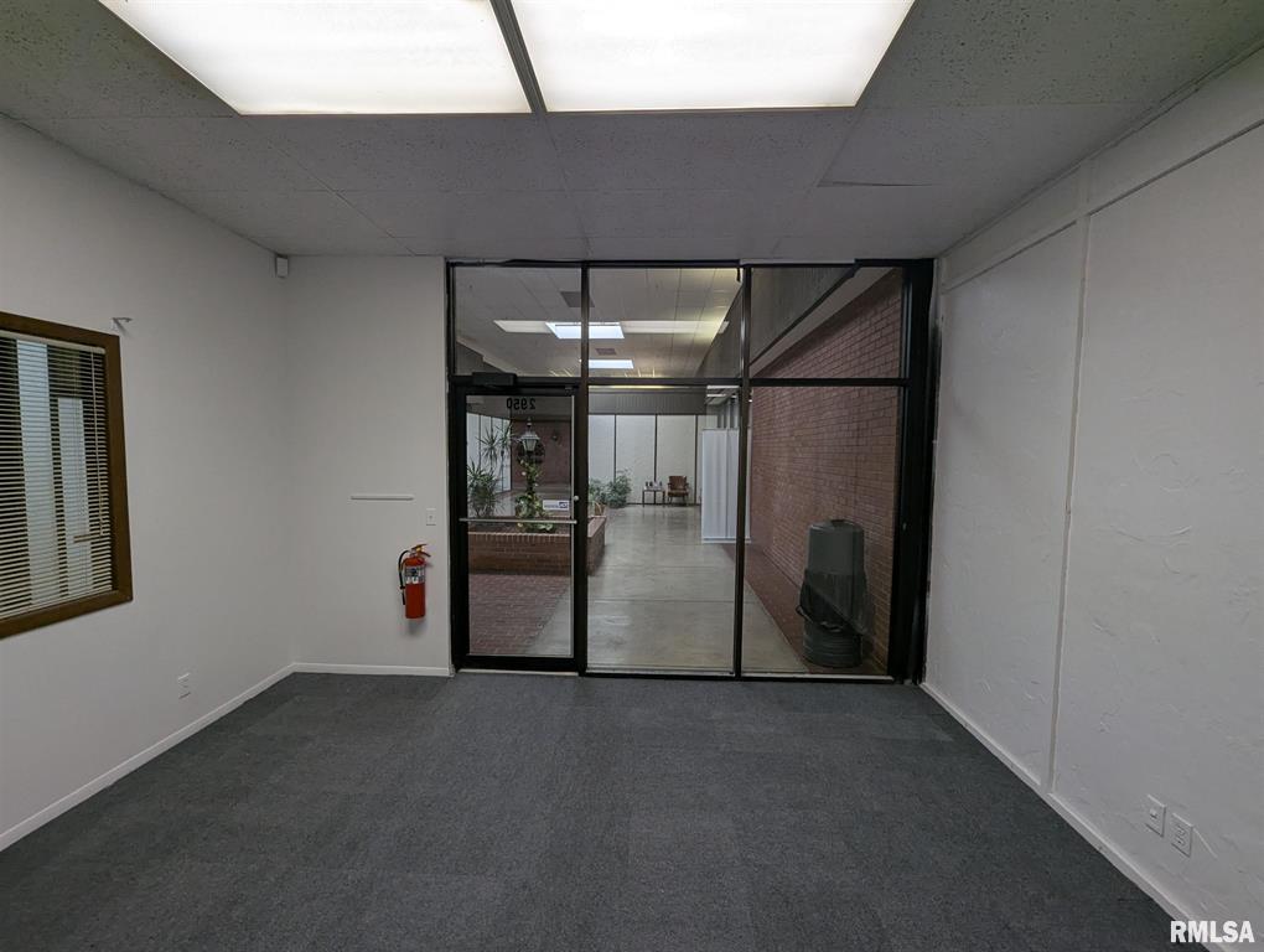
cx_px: 632
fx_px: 475
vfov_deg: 90.1
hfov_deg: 106.1
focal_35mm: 13
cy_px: 476
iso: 55
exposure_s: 1/120
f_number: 2.2
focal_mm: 1.95
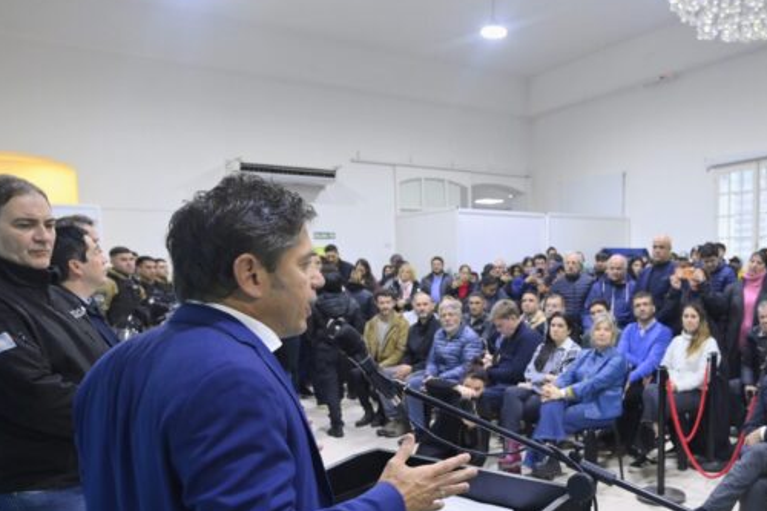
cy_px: 363
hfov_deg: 57.0
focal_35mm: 32
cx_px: 532
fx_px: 682
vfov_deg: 40.3
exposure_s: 1/200
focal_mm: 20
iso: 2500
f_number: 4
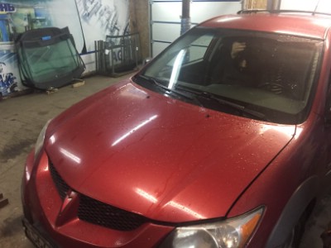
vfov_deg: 48.2
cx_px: 166
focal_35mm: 29
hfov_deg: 61.7
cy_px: 124
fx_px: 277
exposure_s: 1/33
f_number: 2.2
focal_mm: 4.15
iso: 250
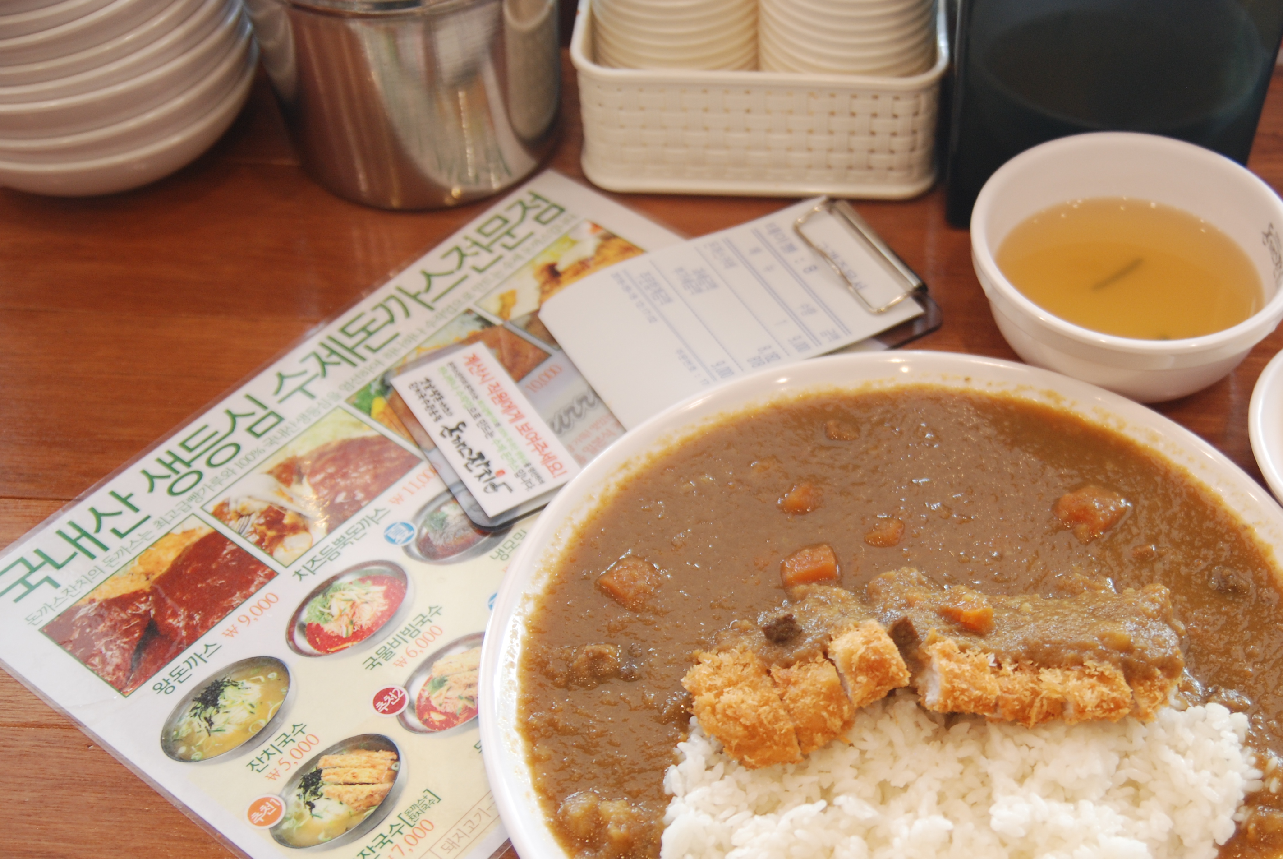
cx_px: 831
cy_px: 555
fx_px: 1748
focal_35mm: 49
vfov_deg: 27.5
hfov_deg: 39.9
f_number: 2.8
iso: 250
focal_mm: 24
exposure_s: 1/60
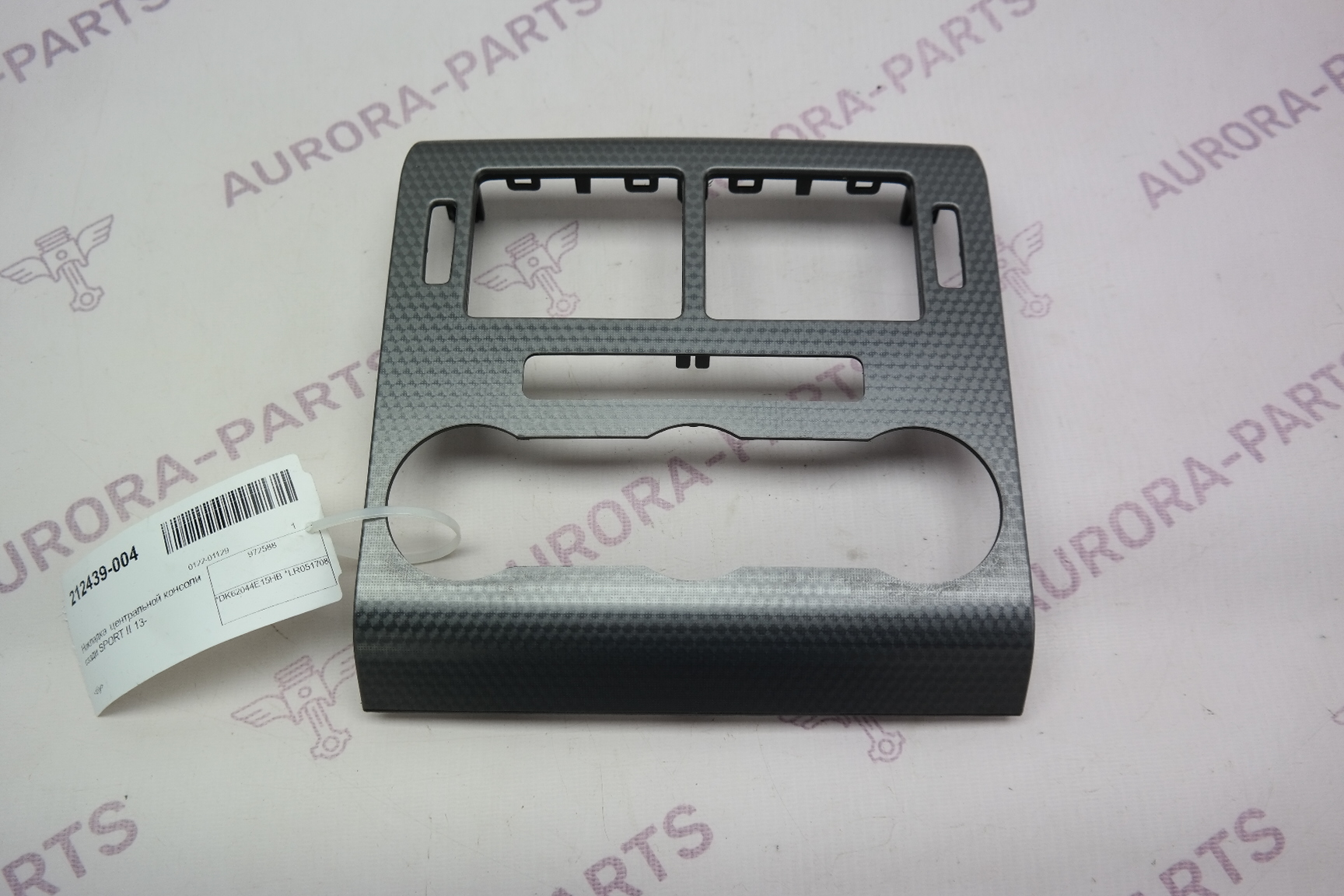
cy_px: 448
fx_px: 1083
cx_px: 672
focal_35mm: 29
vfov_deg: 45.0
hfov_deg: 63.7
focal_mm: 19
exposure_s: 1/80
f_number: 3.5
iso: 100
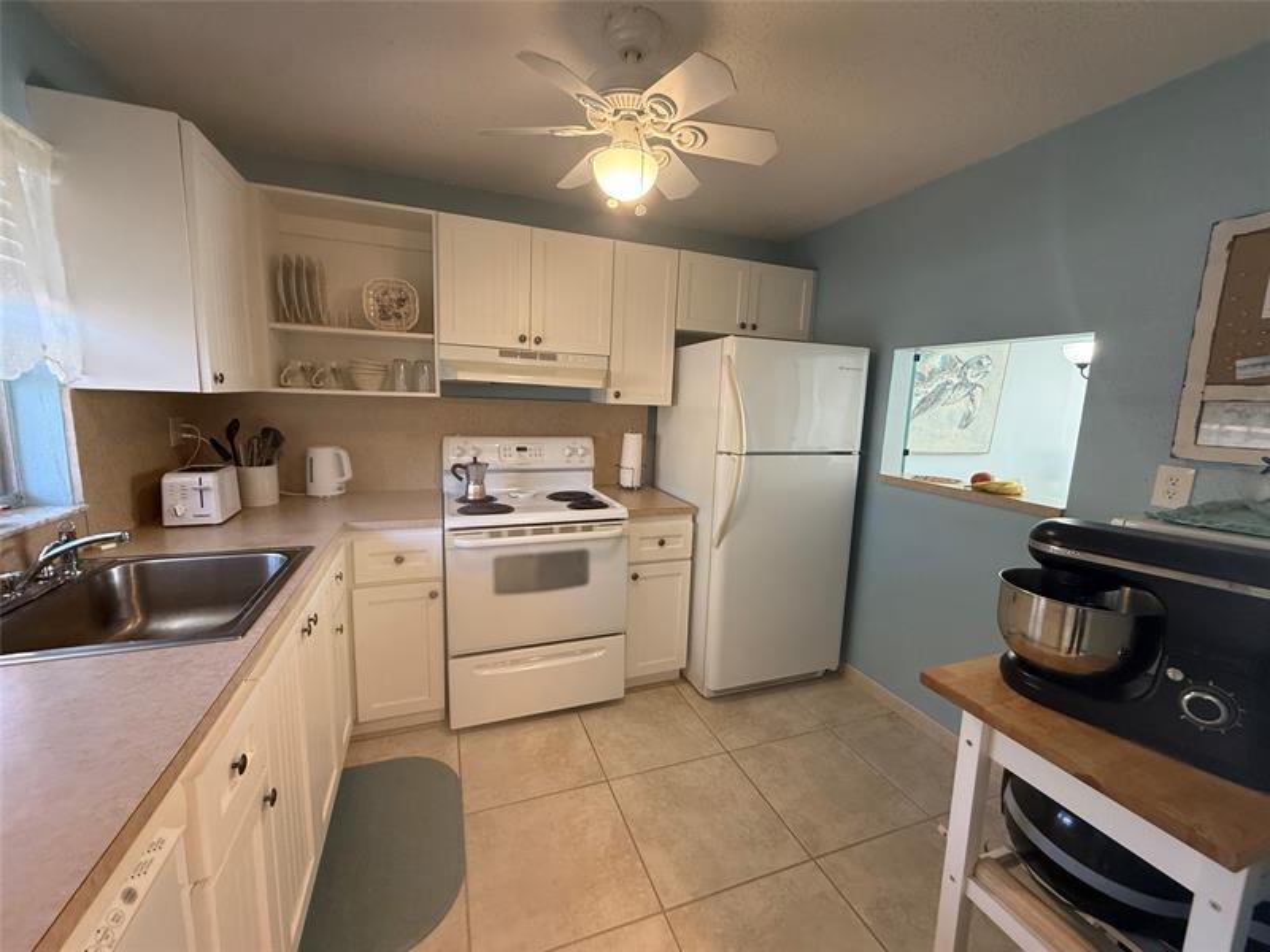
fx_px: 514
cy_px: 476
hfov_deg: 102.1
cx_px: 635
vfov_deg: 85.7
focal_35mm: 14
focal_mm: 2.22
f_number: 2.2
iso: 250
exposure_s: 1/60
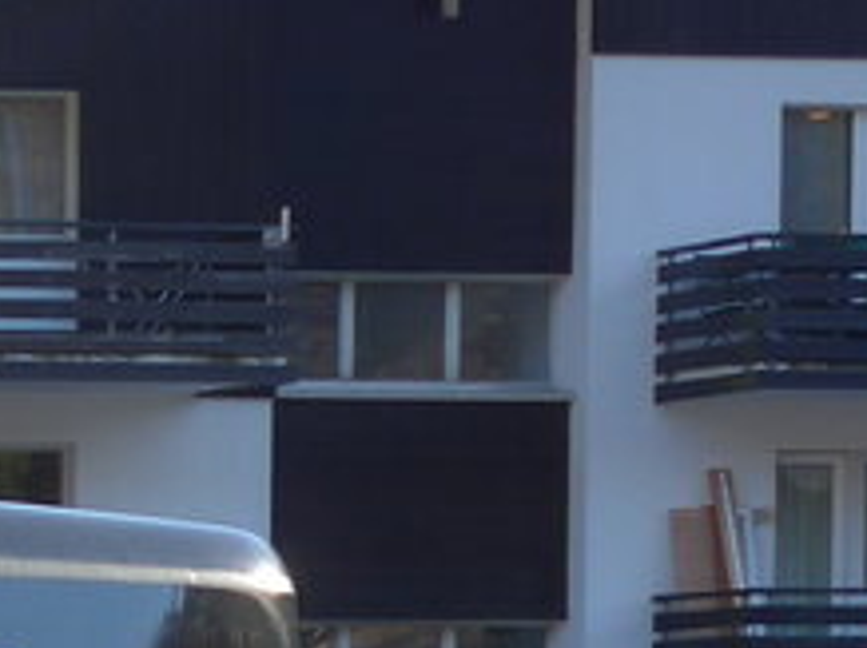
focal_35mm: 270
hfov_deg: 6.8
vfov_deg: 5.4
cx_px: -1400
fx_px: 6755
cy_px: 1276
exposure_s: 1/200
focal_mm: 10.1
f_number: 3.2
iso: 80
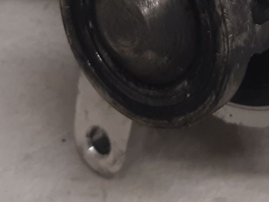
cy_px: -108
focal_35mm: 105
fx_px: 816
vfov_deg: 13.2
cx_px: 213
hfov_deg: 18.6
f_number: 1.7
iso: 125
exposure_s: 1/50
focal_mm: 3.93
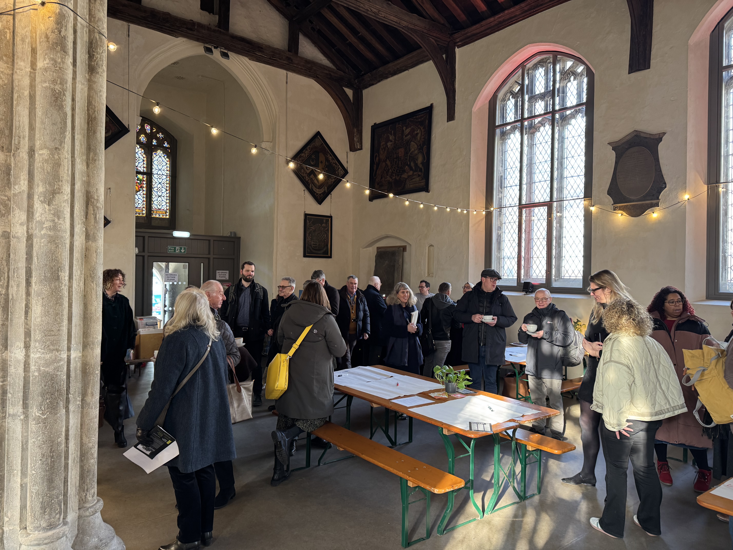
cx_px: 366
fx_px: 508
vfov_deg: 56.8
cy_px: 275
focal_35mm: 24
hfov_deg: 71.6
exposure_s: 1/50
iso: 250
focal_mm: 6.76
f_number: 1.78
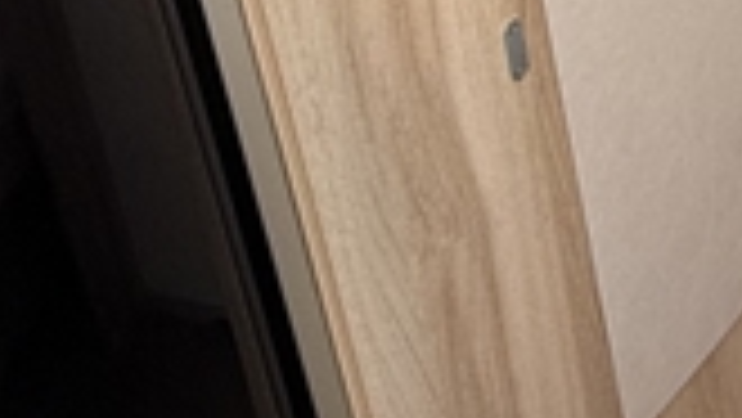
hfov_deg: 23.1
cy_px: -272
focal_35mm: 83
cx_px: 926
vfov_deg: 13.4
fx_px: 1634
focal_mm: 2.22
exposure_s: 1/99
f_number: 2.2
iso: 80
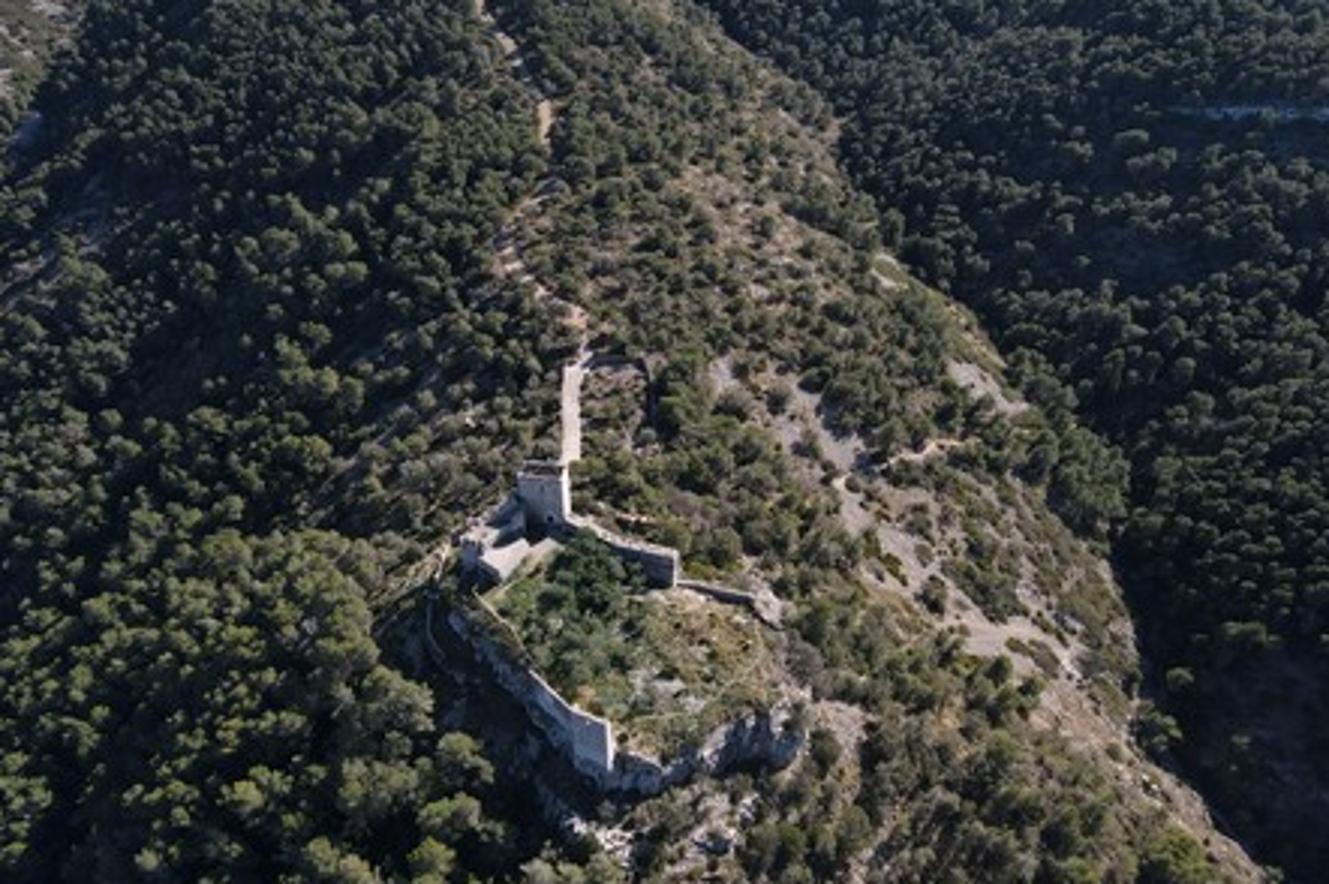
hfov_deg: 69.4
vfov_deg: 49.4
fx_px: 959
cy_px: 398
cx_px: 686
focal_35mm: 26
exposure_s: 1/320
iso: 100
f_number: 2.8
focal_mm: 4.5
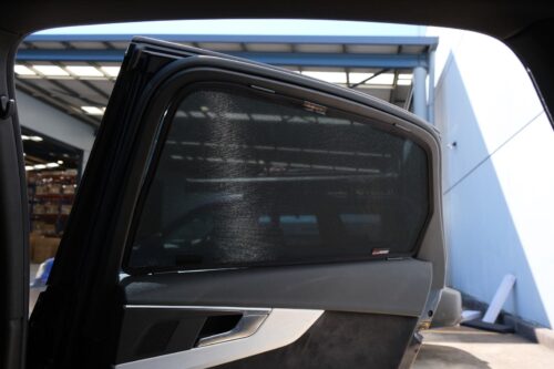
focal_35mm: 27
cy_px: 184
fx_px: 415
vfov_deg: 47.9
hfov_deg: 67.4
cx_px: 277
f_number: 5
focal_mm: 18
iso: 320
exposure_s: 1/210
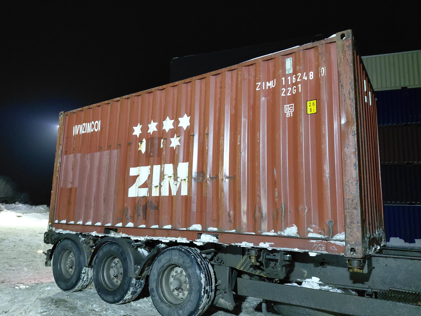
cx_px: 210
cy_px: 158
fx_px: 304
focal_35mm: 25
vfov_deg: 54.9
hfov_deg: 69.4
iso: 640
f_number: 1.8
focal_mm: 4.69
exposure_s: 1/24
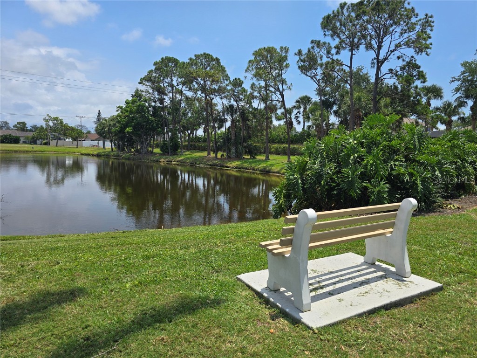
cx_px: 238
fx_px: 317
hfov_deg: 73.9
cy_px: 179
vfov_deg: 58.9
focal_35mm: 23
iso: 12
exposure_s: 1/1022
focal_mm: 6.3
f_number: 1.7
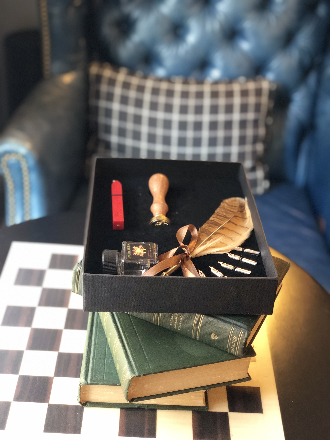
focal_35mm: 52
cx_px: 165
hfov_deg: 28.0
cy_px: 220
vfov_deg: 36.8
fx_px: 661
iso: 200
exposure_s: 1/8
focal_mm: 6
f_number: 2.4
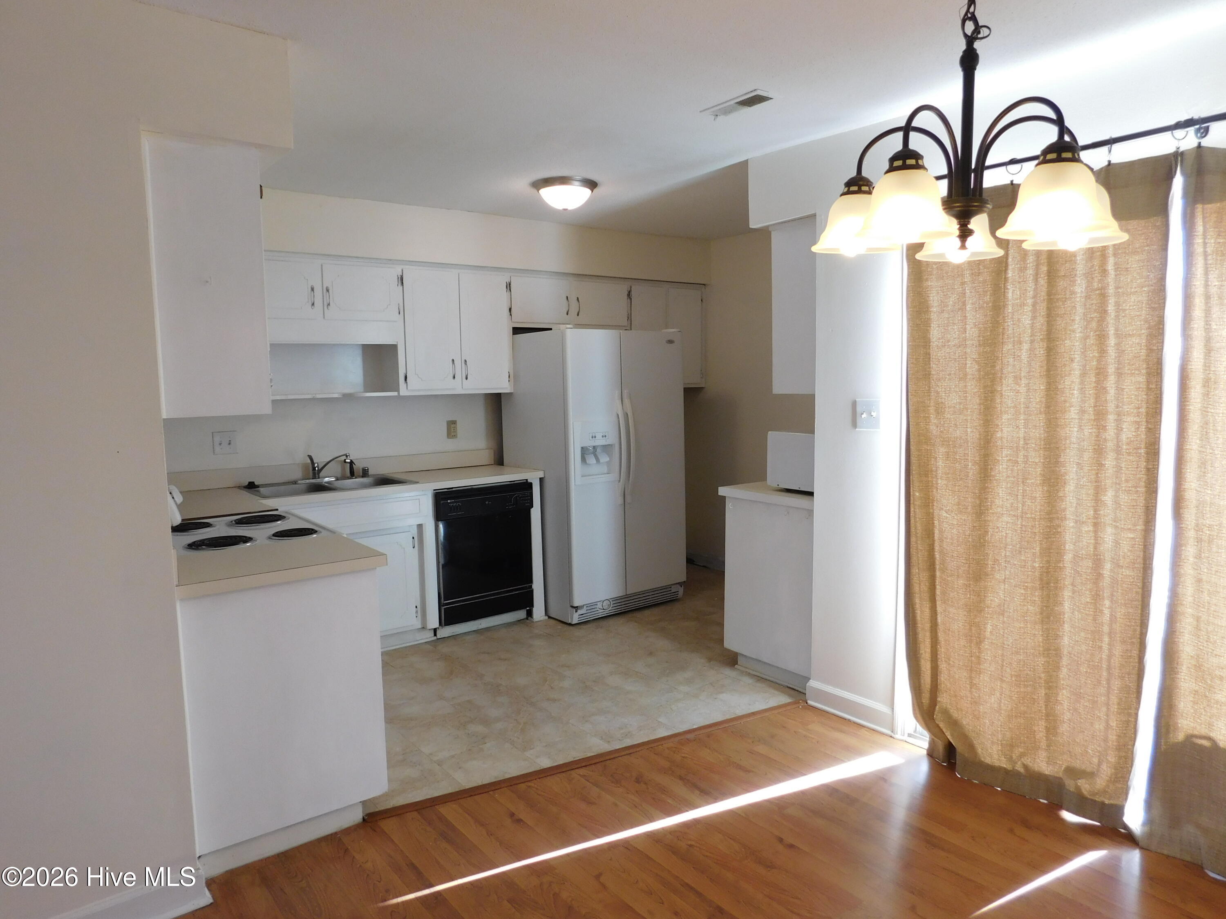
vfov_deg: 58.9
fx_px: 815
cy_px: 460
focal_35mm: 23
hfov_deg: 73.9
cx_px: 613
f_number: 3
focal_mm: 4
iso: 125
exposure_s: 1/50
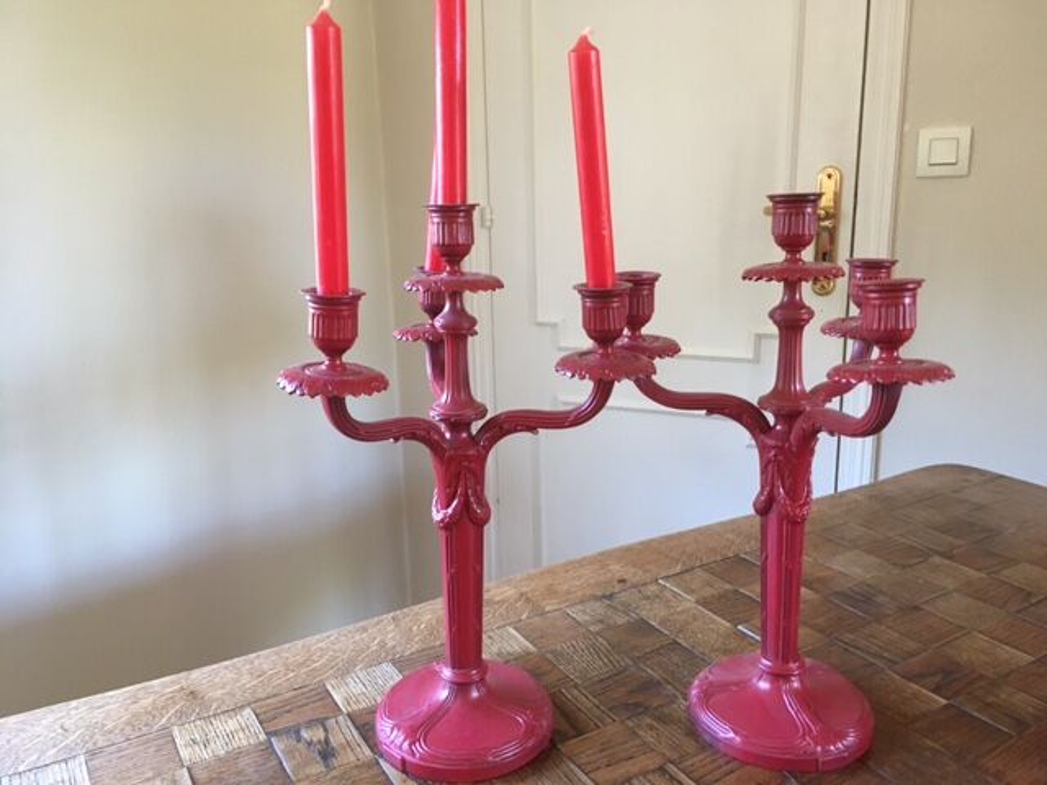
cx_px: 524
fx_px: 877
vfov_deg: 48.2
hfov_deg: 61.7
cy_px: 392
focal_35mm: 29
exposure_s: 1/33
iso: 200
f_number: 2.2
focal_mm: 4.15
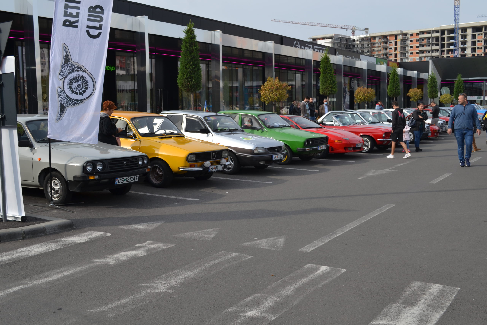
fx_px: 528
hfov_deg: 49.6
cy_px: 162
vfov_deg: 34.2
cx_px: 244
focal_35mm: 39
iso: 100
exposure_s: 1/200
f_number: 7.1
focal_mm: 26
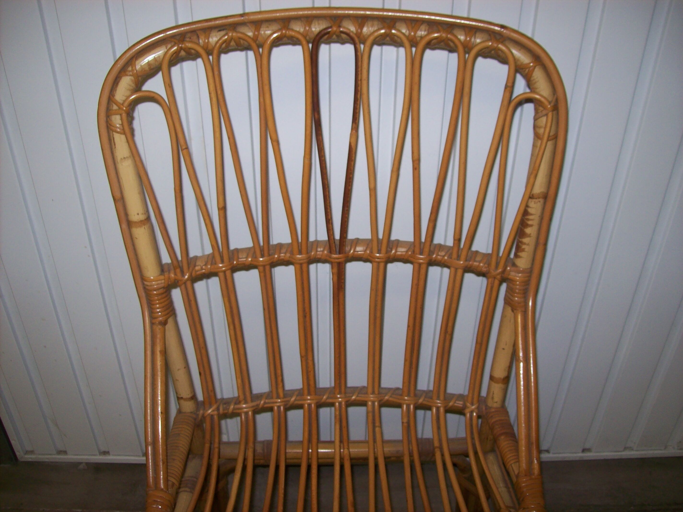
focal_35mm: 36
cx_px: 342
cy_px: 256
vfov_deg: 39.6
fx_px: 710
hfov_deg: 51.4
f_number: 2.7
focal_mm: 6
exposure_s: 1/64
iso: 80
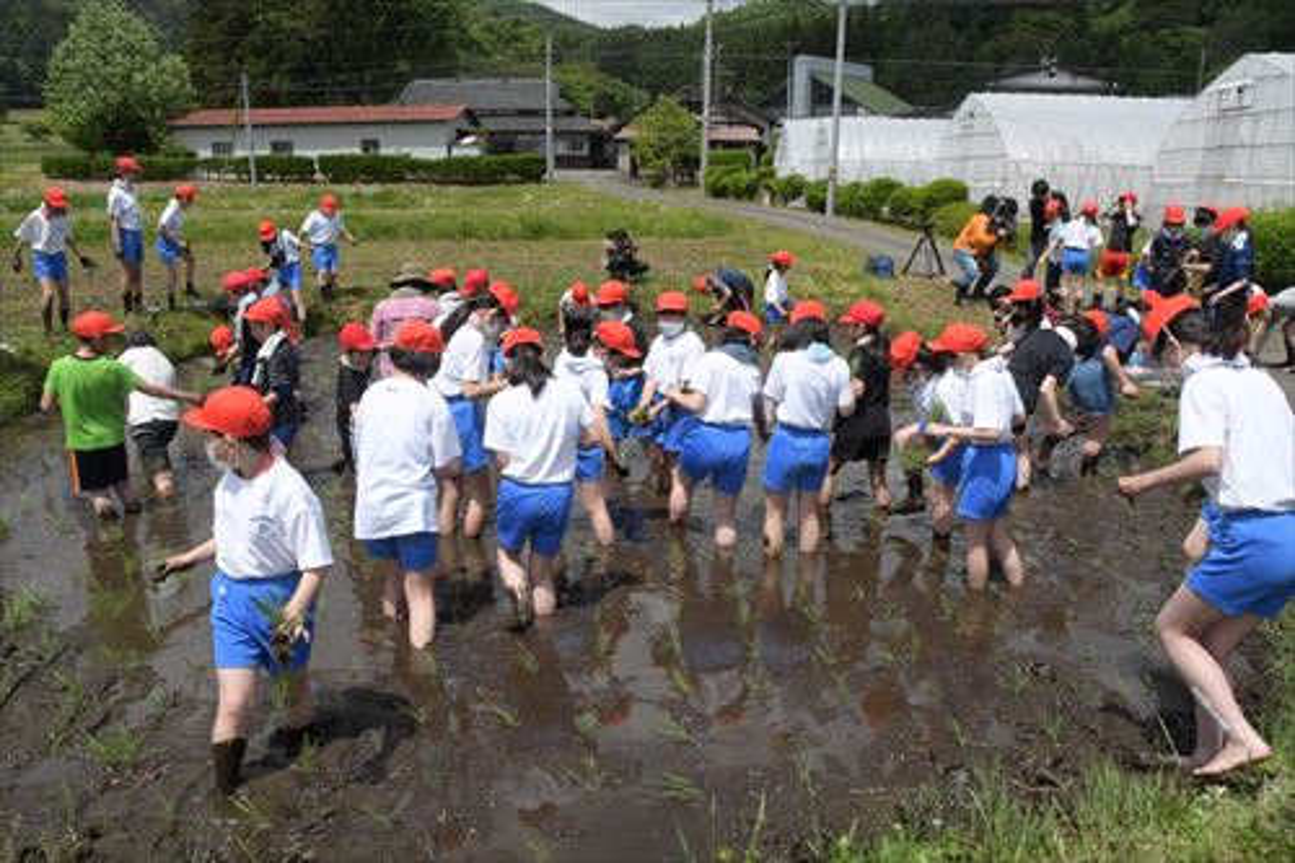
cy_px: 432
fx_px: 971
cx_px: 648
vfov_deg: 47.9
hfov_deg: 67.4
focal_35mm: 27
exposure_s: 1/1250
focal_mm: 18
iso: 2000
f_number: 18
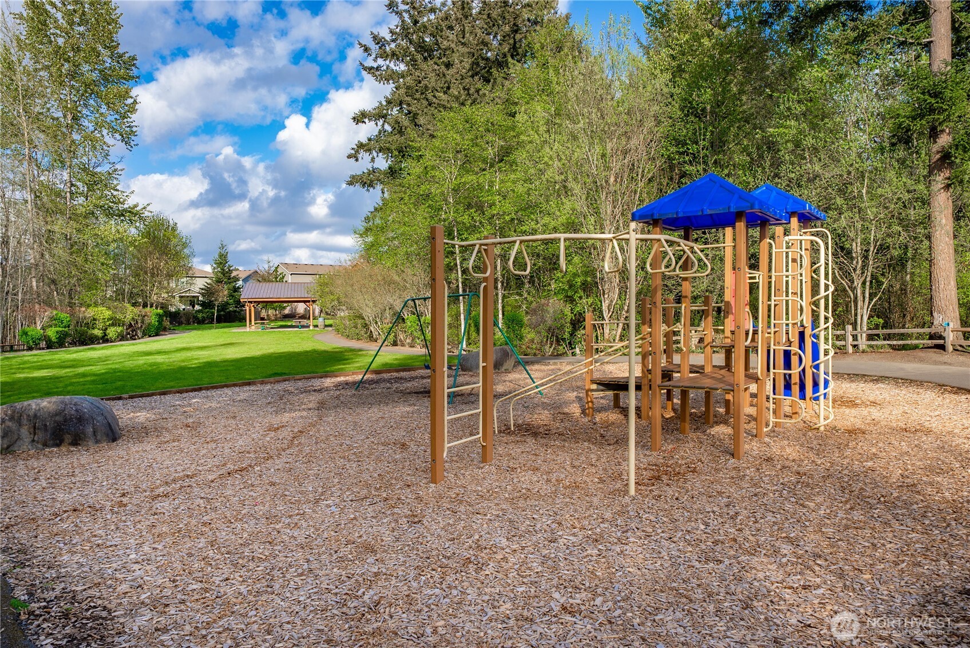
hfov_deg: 73.7
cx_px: 485
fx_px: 647
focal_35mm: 24
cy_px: 324
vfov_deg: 53.2
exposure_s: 1/80
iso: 80
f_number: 7.1
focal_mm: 24
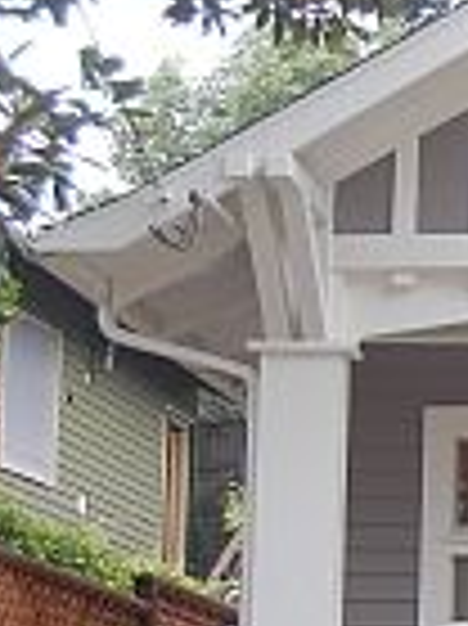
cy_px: 531
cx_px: 1058
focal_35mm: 135
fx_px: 2437
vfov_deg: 14.5
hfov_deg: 9.9
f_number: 5
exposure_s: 1/100
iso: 400
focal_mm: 26
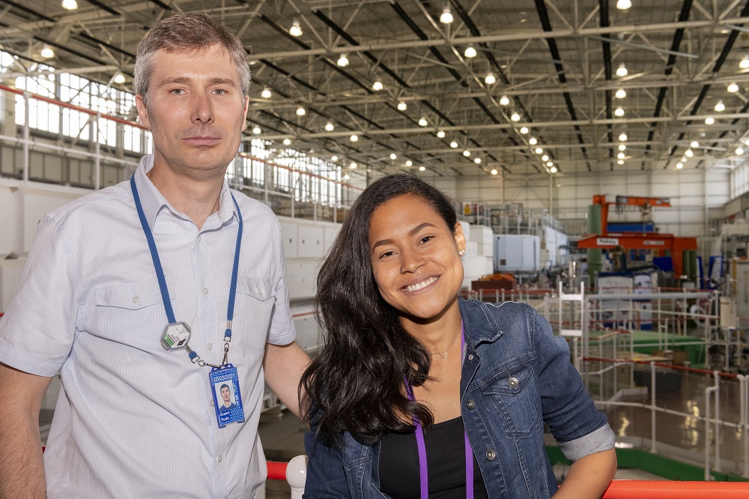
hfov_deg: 50.7
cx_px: 374
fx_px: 790
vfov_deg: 35.0
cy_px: 250
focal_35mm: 38
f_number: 8
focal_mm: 38
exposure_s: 1/125
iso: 1600
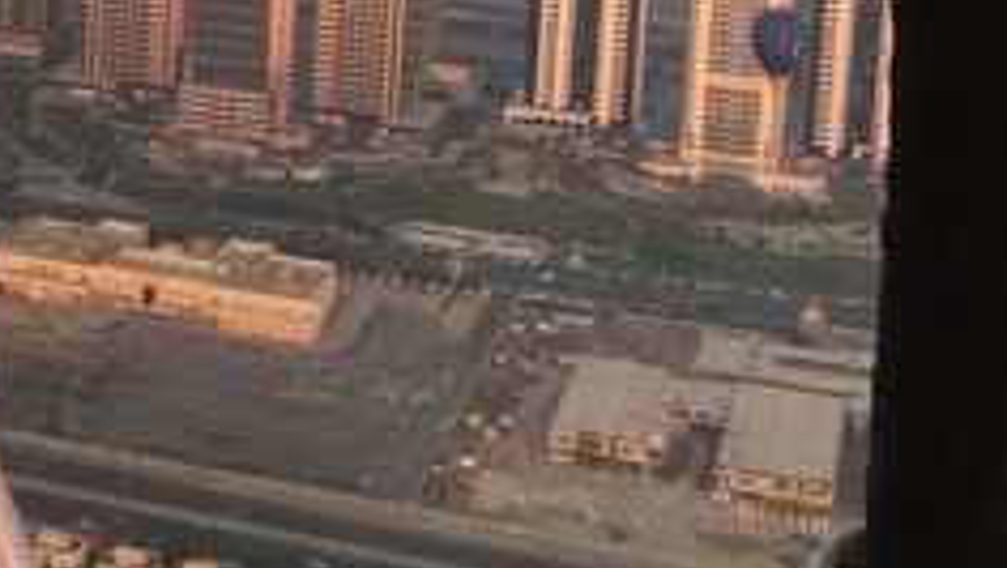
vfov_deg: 11.0
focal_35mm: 107
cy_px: -235
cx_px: -465
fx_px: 2858
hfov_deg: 18.0
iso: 32
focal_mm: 4.15
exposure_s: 1/332
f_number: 2.2
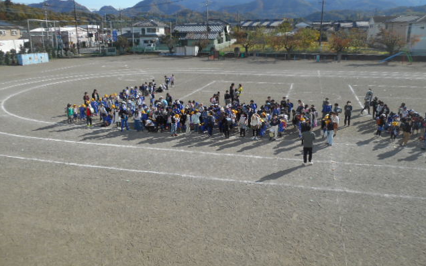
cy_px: 131
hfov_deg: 61.2
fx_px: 360
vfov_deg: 40.6
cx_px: 213
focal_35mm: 31
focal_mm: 5.2
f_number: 4
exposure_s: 1/640
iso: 80
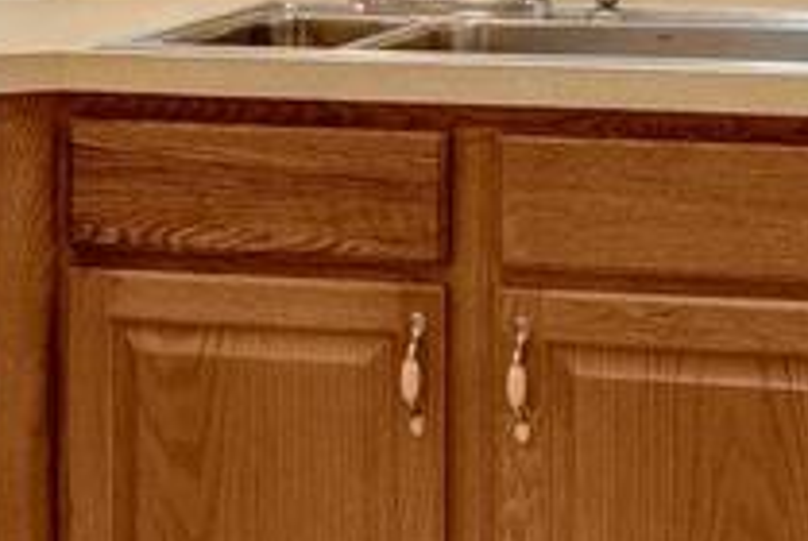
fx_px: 2472
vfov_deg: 12.1
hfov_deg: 18.5
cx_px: 564
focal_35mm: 110
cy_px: -182
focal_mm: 16
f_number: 8
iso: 1250
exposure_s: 1/100
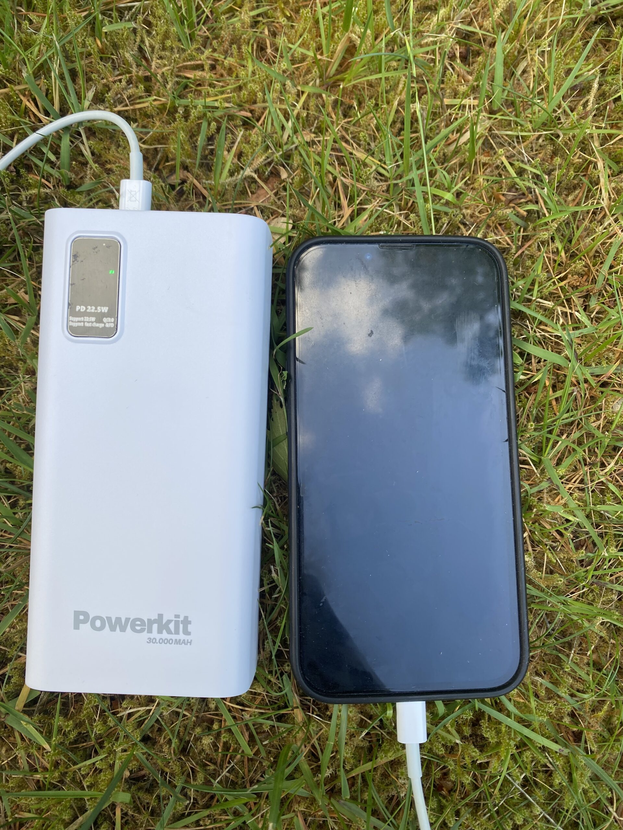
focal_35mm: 26
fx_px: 624
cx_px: 312
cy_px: 415
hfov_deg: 53.1
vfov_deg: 67.3
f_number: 1.8
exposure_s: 1/292
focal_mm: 4.25
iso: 32
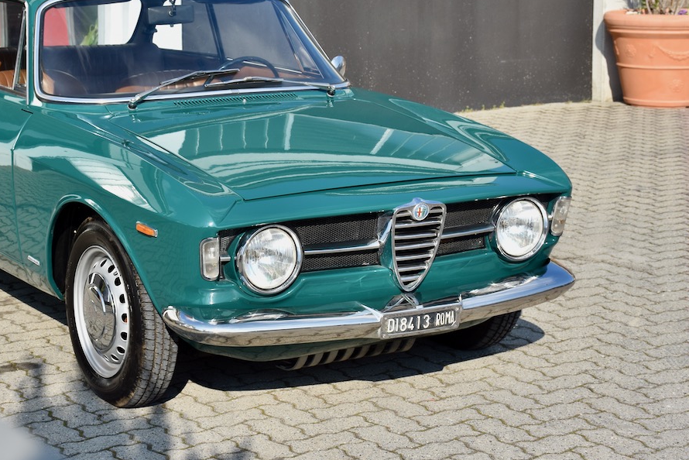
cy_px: 152
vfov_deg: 16.6
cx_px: 227
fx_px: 1570
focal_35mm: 82
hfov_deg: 24.6
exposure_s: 1/500
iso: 180
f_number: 8
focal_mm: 38
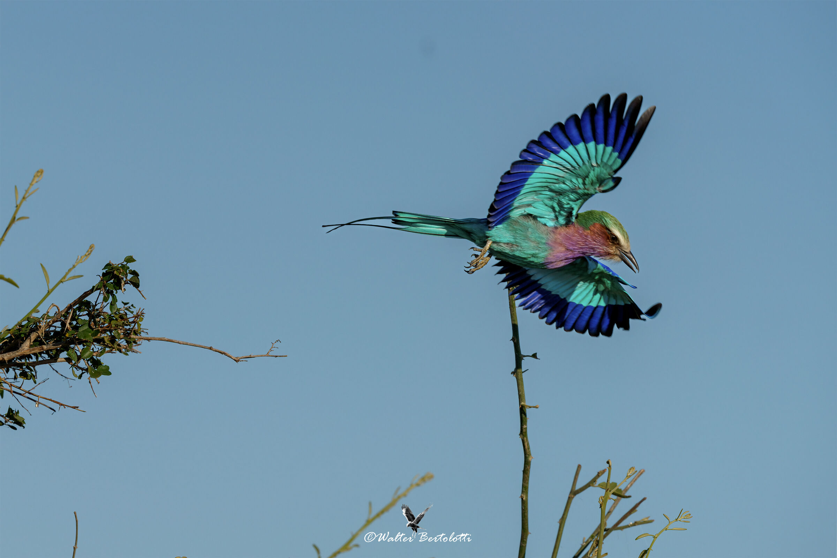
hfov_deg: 5.2
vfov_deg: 3.4
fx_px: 9299
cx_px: 418
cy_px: 279
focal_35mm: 400
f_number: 6.3
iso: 160
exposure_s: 1/2000
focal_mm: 400
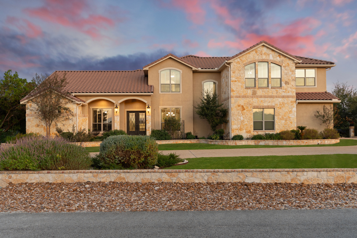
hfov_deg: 63.7
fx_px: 288
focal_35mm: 29
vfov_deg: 45.0
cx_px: 178
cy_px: 119
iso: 800
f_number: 8
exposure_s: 1/3
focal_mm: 29
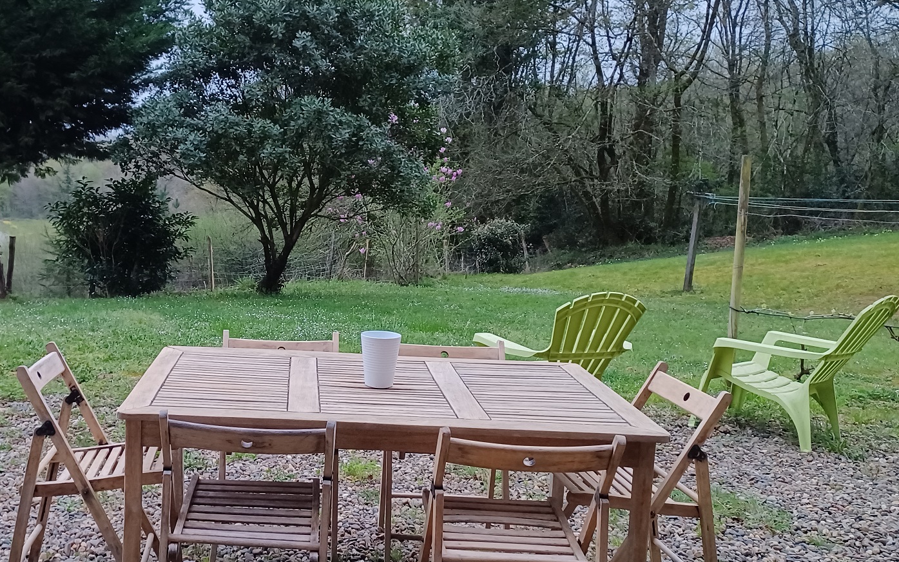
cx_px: 289
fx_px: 931
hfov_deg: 50.5
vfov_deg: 33.6
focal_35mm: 38
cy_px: 286
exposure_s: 1/25
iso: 400
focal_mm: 4.6
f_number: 1.8
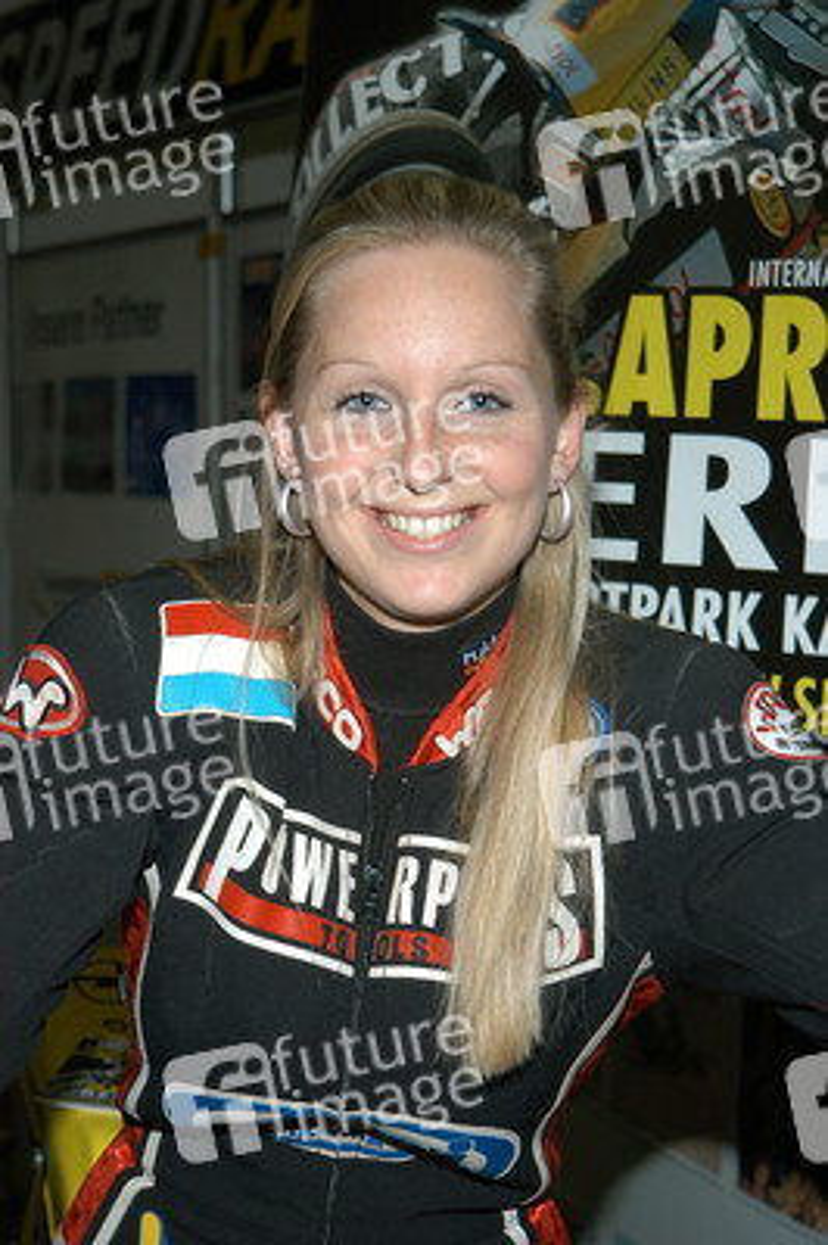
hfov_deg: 17.5
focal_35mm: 78
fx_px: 2695
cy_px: 622
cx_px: 414
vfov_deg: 26.0
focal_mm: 52
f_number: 4.8
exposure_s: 1/125
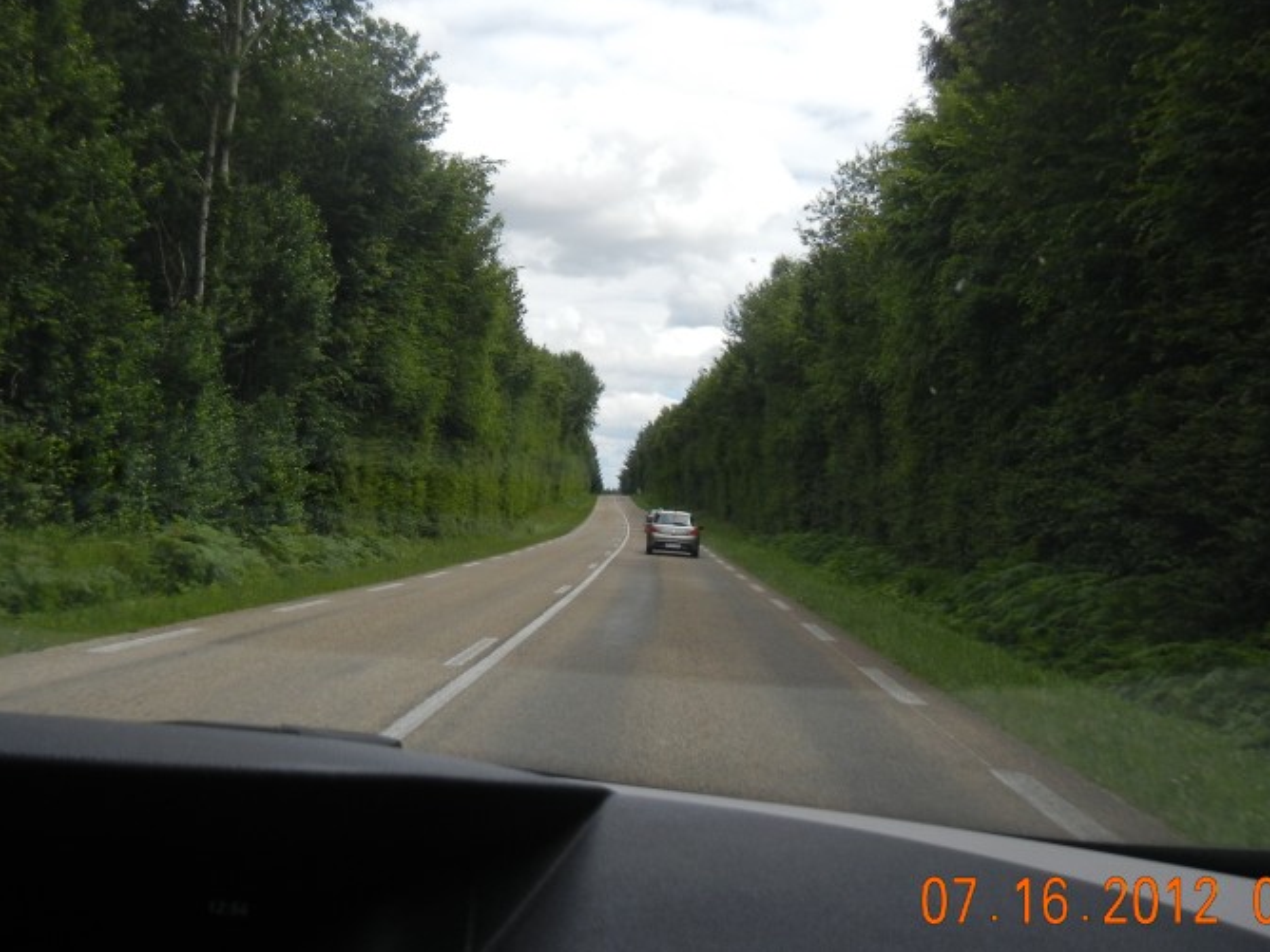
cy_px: 323
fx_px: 1688
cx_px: 546
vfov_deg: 31.3
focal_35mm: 46
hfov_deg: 41.1
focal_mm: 5.4
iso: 160
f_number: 7
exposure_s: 1/310
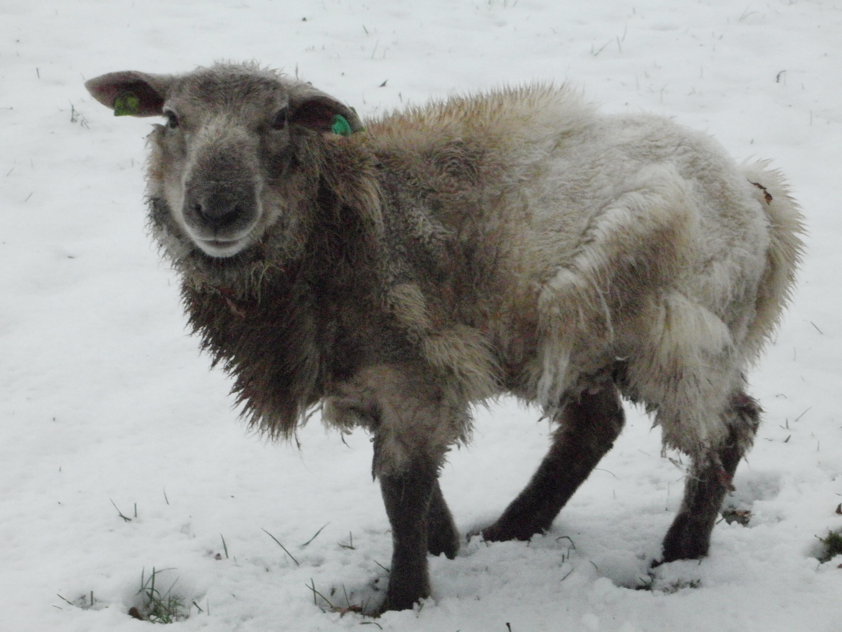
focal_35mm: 100
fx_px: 2432
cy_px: 316
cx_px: 421
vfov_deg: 14.8
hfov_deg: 19.6
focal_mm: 17.4
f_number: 7.9
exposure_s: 1/125
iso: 800
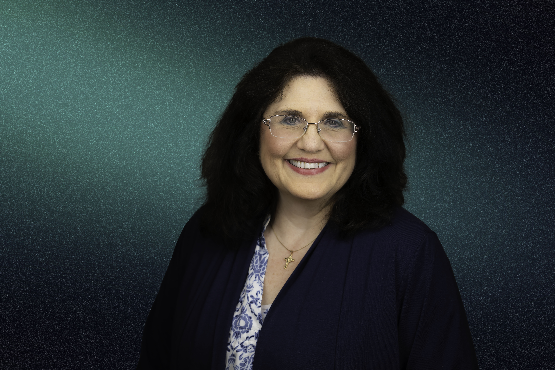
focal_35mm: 85
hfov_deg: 23.9
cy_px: 185
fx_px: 1310
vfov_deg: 16.1
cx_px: 278
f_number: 4.5
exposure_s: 1/200
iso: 100
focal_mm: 85
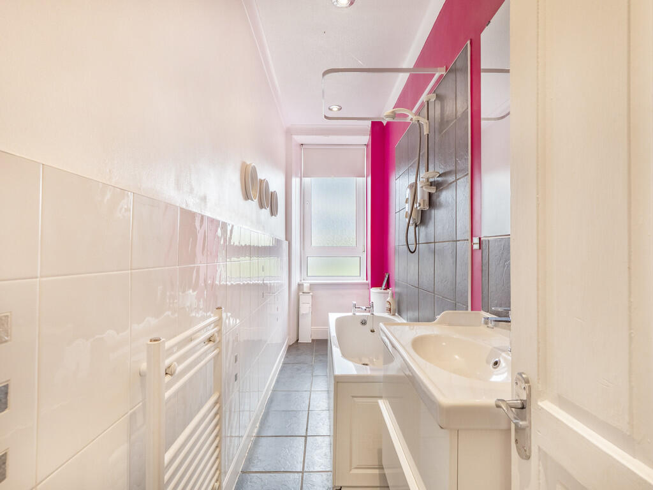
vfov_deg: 74.7
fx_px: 321
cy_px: 245
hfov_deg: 91.0
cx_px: 326
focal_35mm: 17
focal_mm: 8
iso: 200
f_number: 5
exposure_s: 1/200
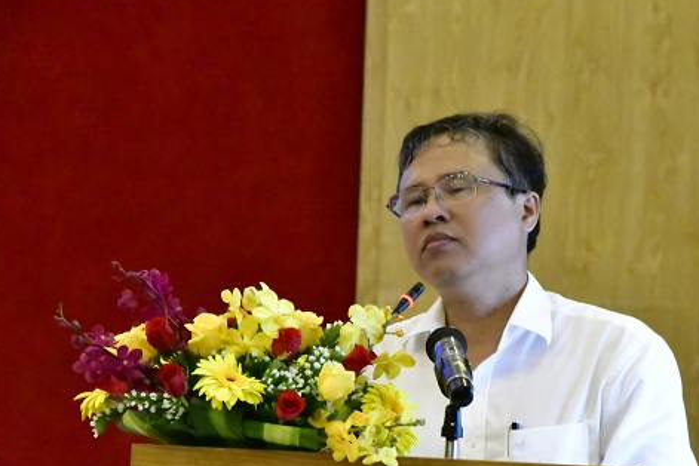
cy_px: 258
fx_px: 7417
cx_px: 414
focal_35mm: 382
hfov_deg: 5.4
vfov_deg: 3.6
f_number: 9
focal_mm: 200
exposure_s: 1/320
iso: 40000
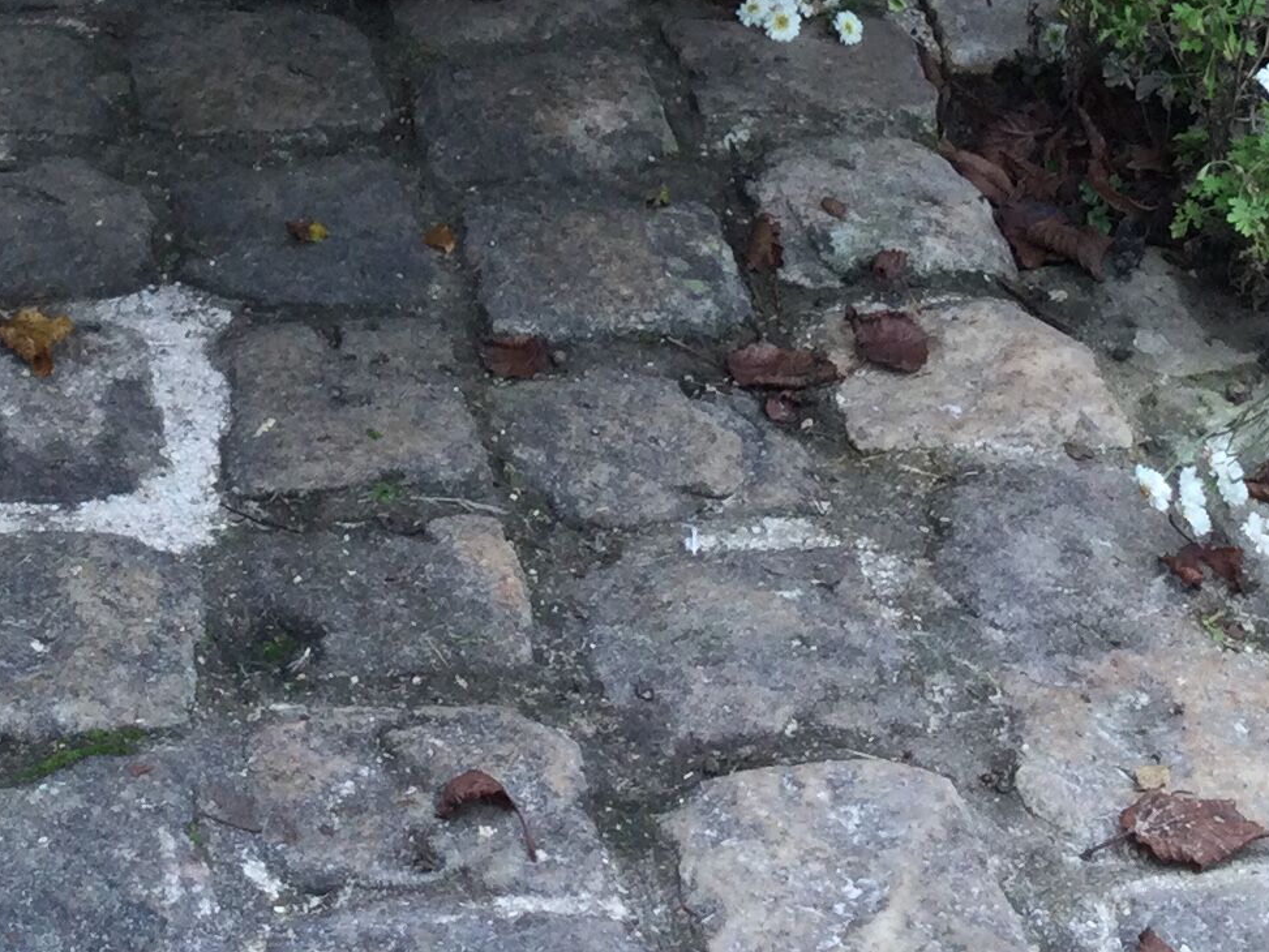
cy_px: -309
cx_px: 305
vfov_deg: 13.7
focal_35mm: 104
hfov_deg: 18.8
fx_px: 3813
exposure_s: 1/50
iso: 32
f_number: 2.4
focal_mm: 3.3
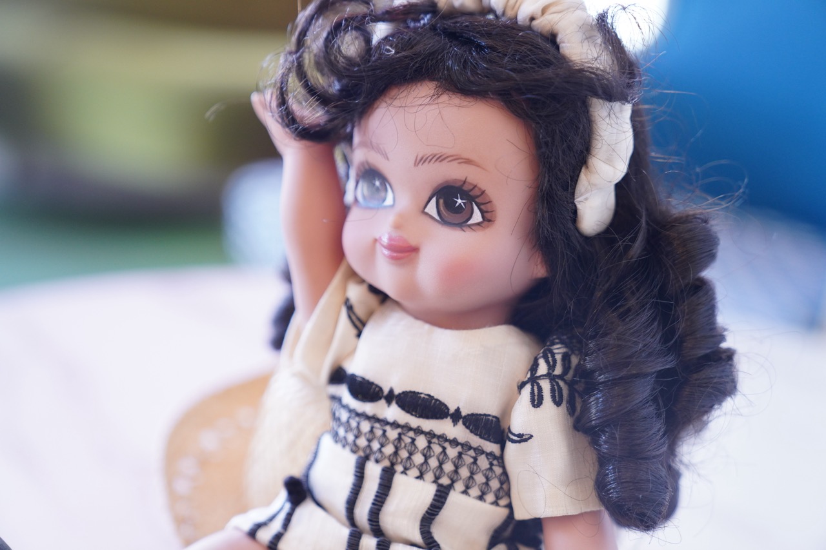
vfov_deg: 23.4
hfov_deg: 34.5
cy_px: 275
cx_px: 413
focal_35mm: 58
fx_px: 1331
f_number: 2.8
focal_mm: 58
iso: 1600
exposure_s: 1/160
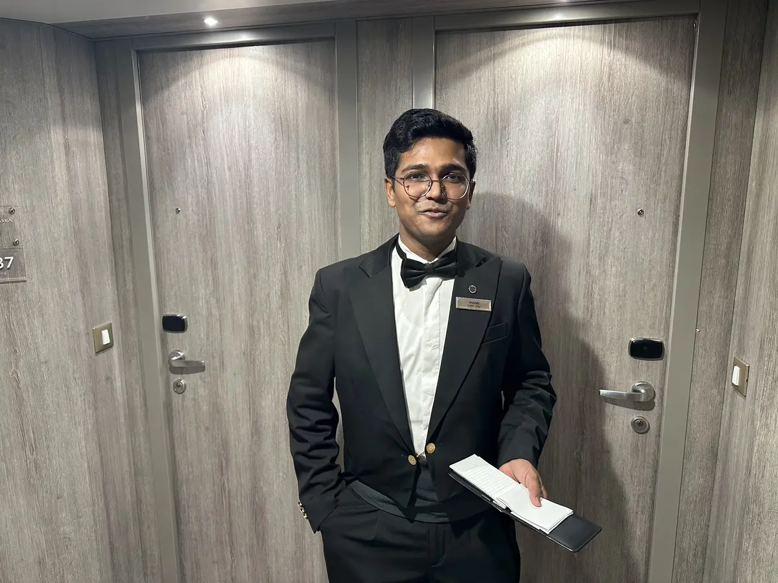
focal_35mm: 24
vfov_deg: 56.8
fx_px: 539
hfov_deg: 71.6
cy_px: 292
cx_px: 389
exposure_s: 1/60
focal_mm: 6.86
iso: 250
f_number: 1.78
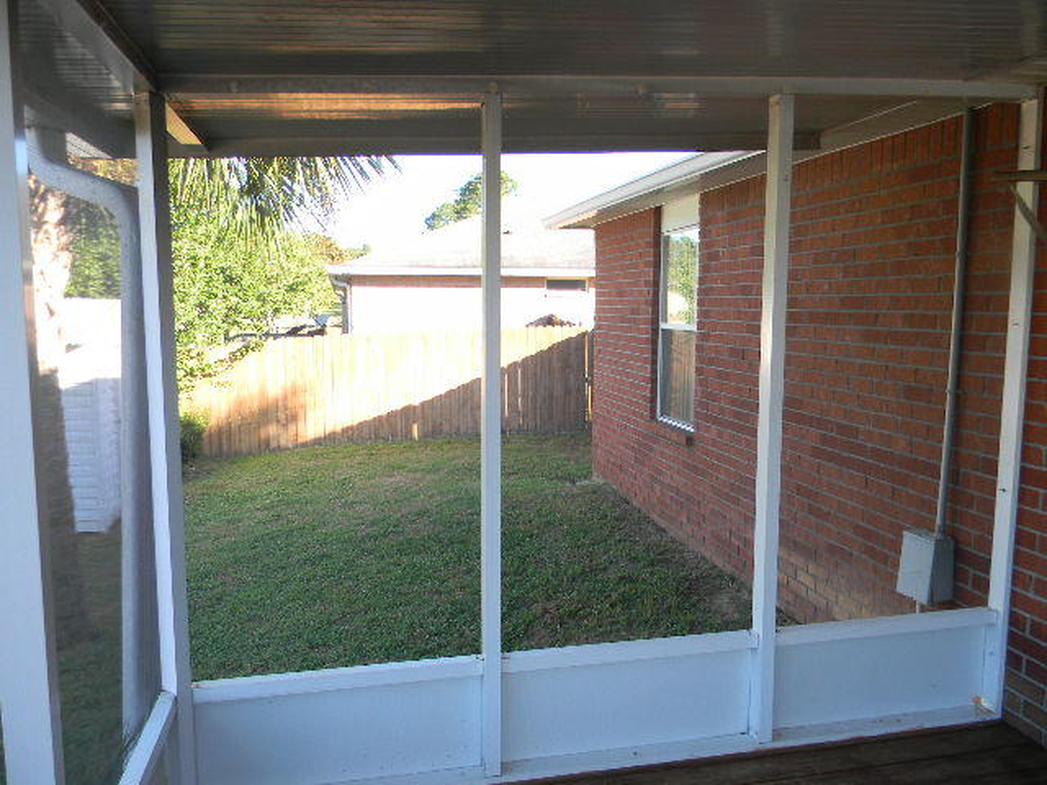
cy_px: 392
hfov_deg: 63.4
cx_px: 524
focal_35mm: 28
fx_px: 847
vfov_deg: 49.7
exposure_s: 1/49
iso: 80
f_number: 3.5
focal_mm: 5
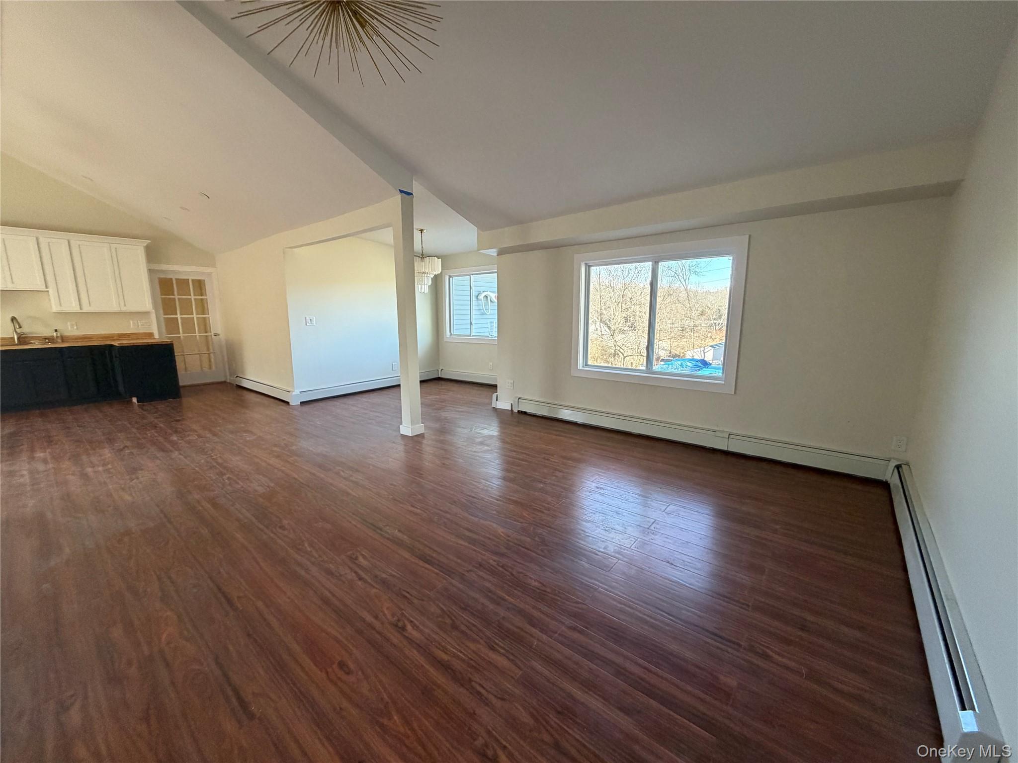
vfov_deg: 85.7
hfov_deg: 102.1
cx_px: 509
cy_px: 382
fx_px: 412
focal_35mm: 14
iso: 320
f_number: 2.2
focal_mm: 2.22
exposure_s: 1/102
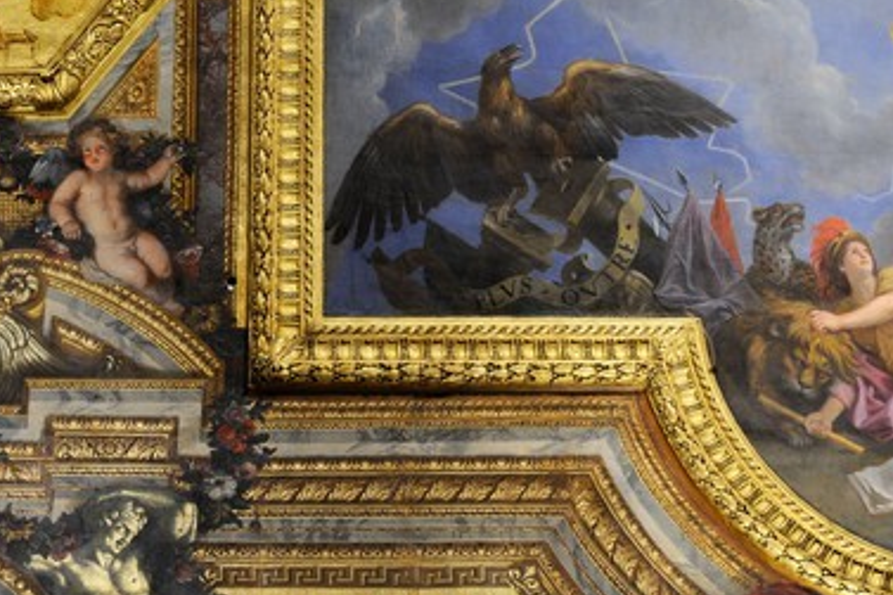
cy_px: 315
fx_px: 1934
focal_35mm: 78
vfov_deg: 17.5
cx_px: 407
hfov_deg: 26.0
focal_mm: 70
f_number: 7.1
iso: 200
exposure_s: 4
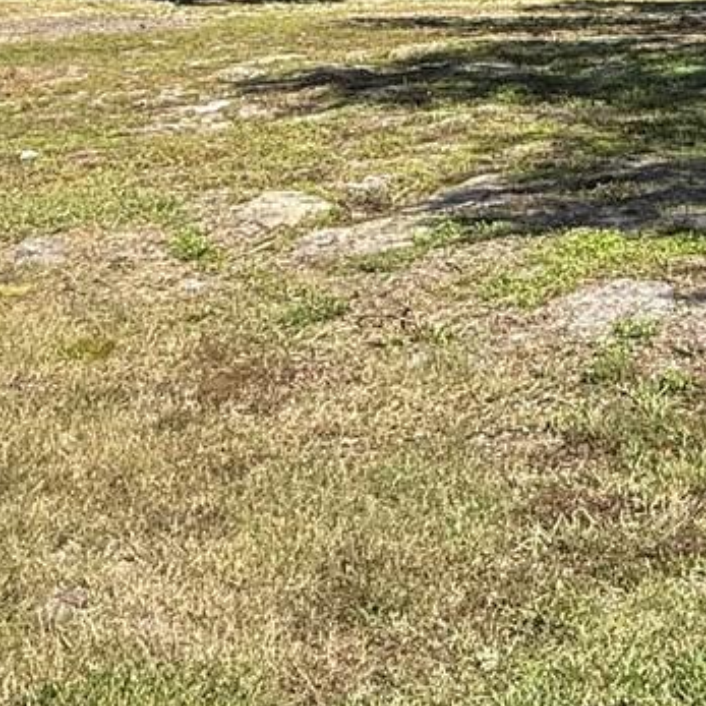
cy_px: -104
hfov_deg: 27.9
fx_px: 1315
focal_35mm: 57
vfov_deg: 27.1
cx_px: 739
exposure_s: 1/789
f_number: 2.2
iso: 50
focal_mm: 2.22
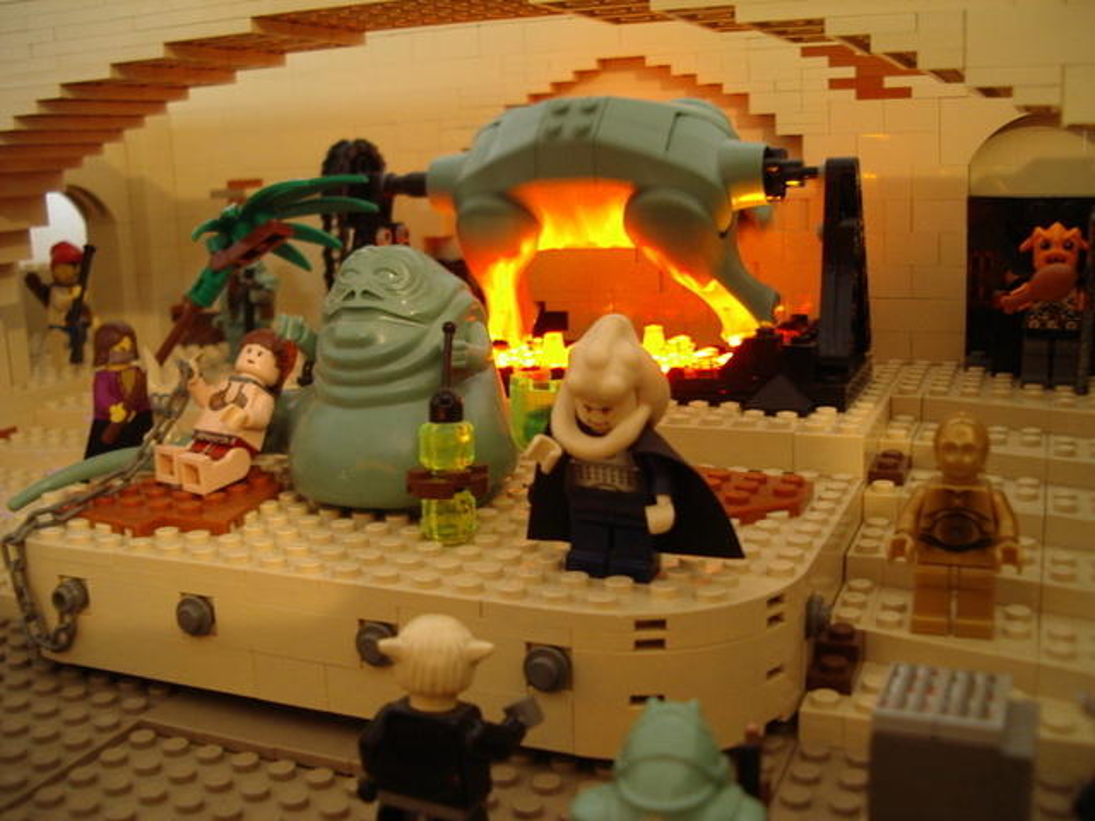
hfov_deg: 49.0
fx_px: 1202
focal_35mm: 38
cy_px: 410
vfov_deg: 37.7
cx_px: 548
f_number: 2.6
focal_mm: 5.8
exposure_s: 1/4
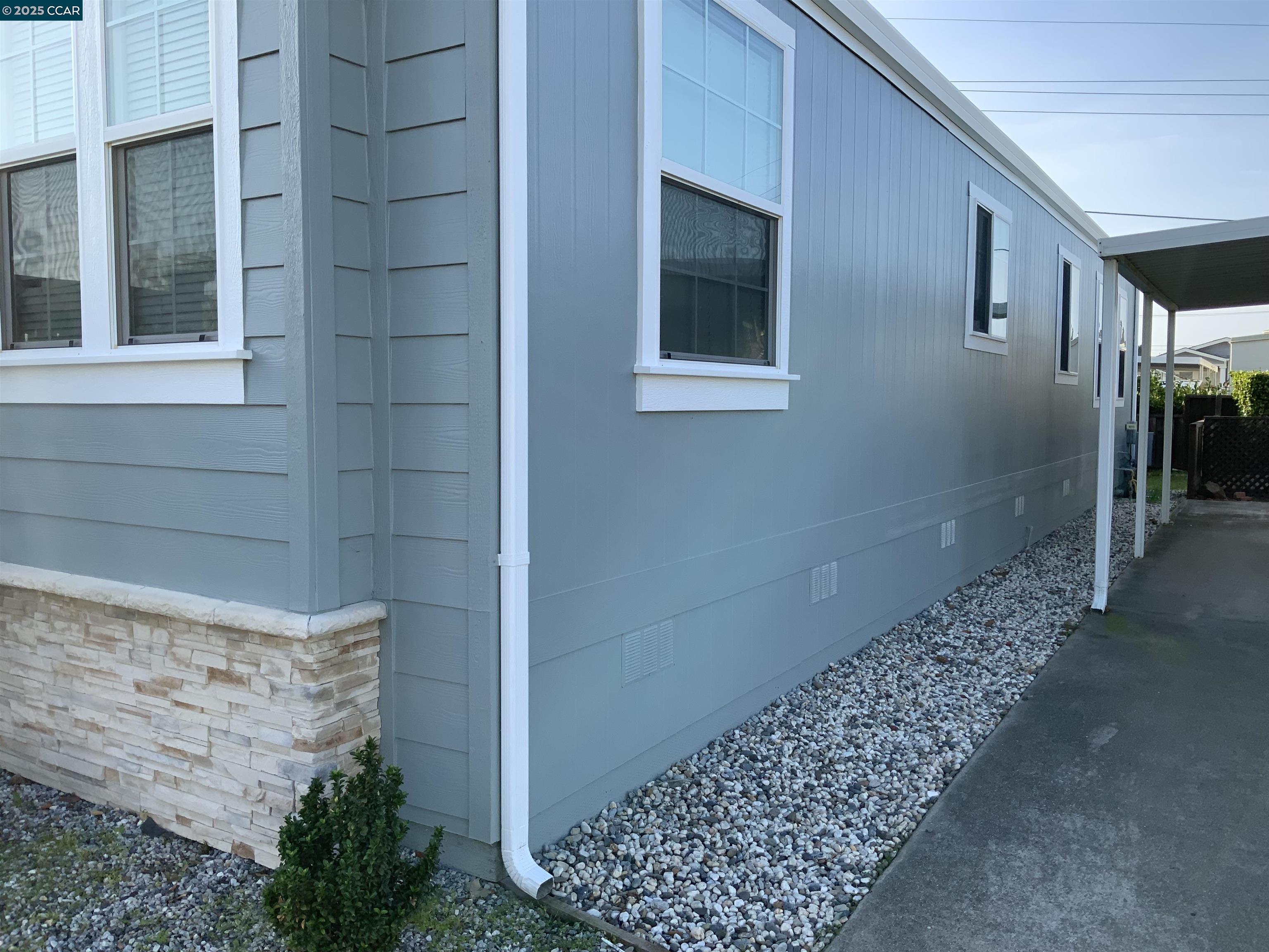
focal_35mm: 29
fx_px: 1063
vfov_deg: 48.2
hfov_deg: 61.7
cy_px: 476
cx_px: 634
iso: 16
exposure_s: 1/574
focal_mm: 3
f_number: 1.8
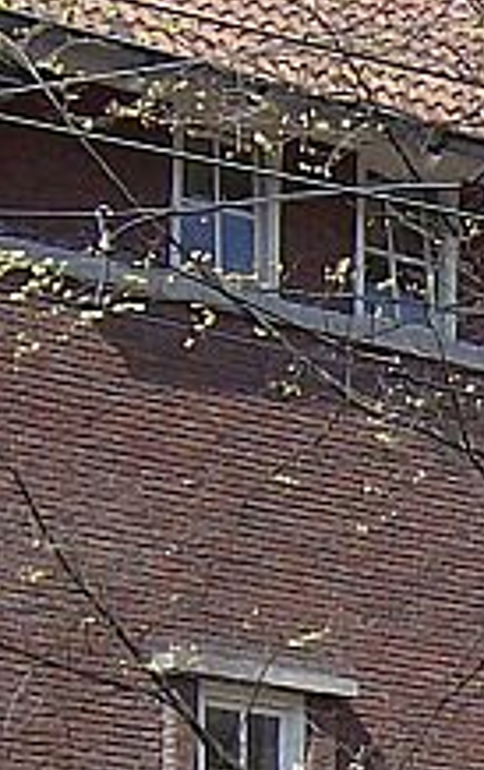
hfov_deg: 5.7
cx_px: 897
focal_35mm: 228
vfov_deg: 9.1
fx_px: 4793
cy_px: 772
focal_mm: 7.7
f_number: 5.1
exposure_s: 1/402
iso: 100
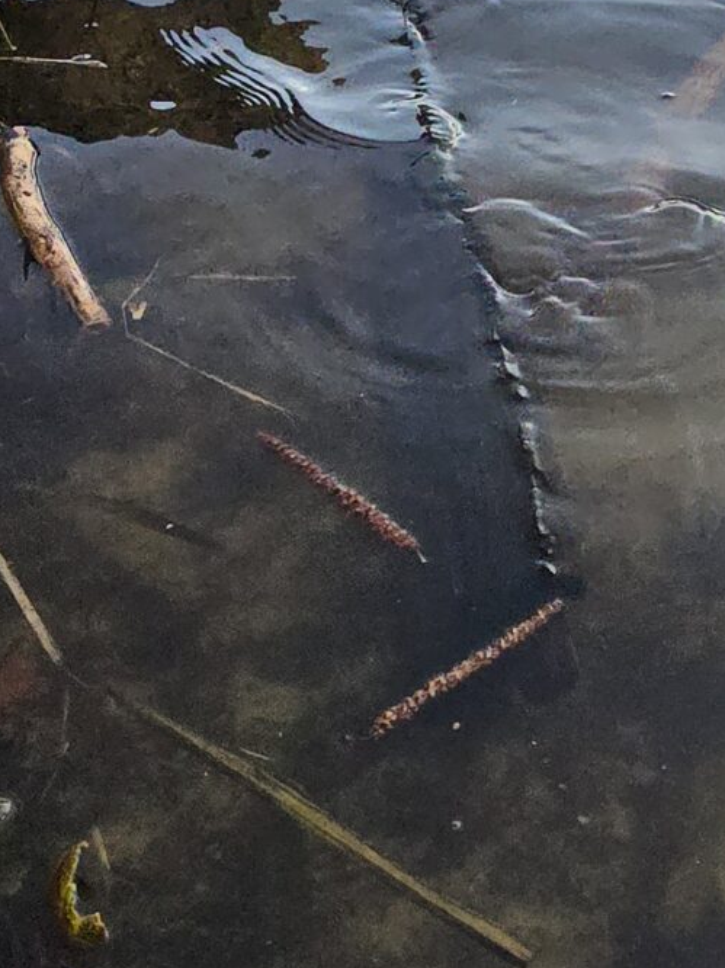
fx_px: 1397
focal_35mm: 50
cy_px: 170
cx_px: 577
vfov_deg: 36.7
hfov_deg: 28.5
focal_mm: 2.2
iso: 200
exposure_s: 1/2000
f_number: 2.2
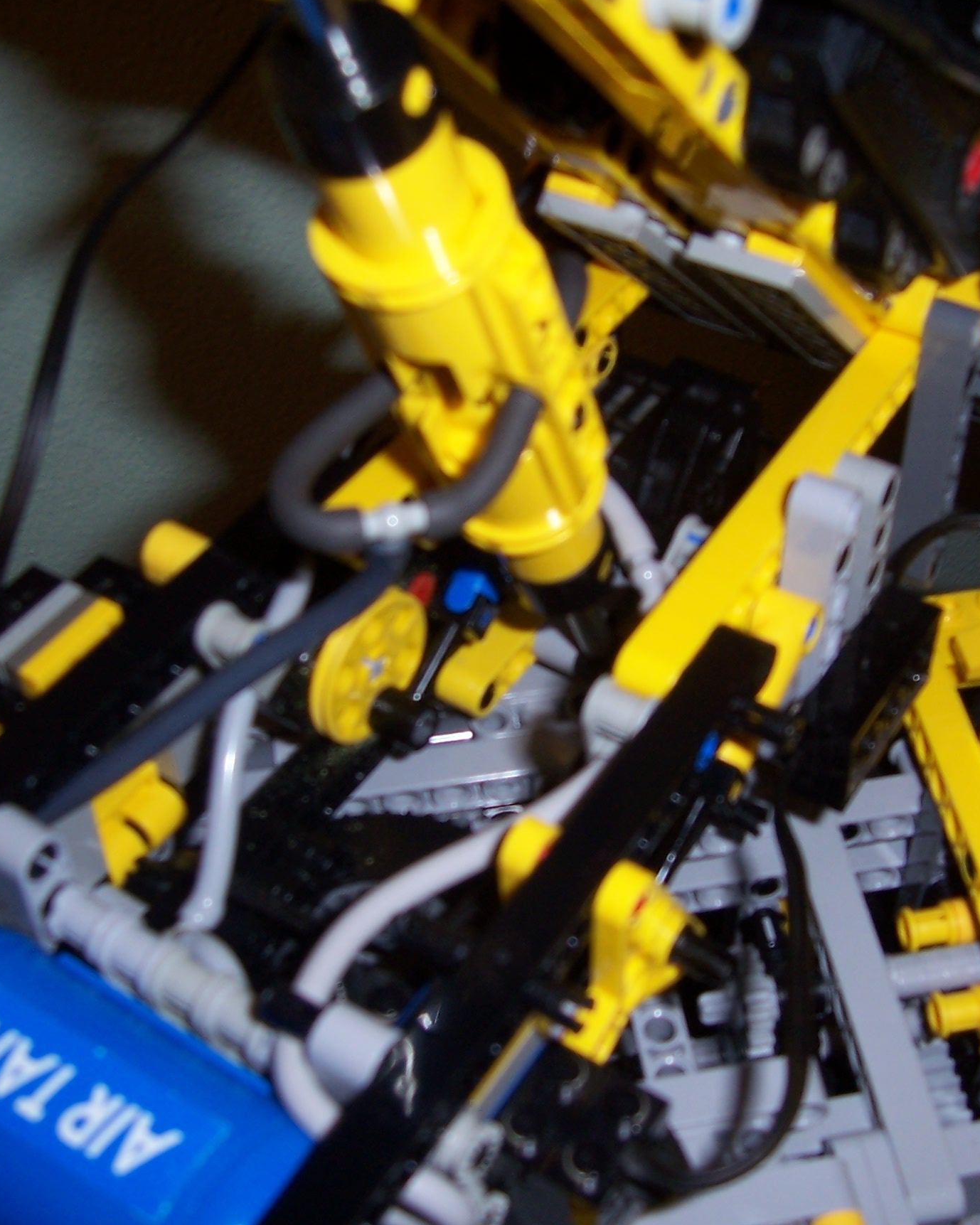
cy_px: 611
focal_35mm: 47
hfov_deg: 32.1
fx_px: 1704
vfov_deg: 39.5
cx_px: 528
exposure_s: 1/60
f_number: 3
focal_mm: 6
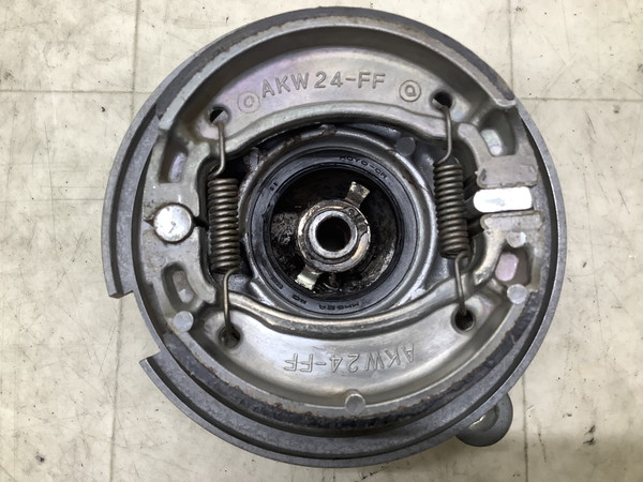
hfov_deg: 58.4
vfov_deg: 45.4
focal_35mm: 31
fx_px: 576
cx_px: 322
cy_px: 241
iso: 100
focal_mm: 3.3
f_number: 2.4
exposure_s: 1/60
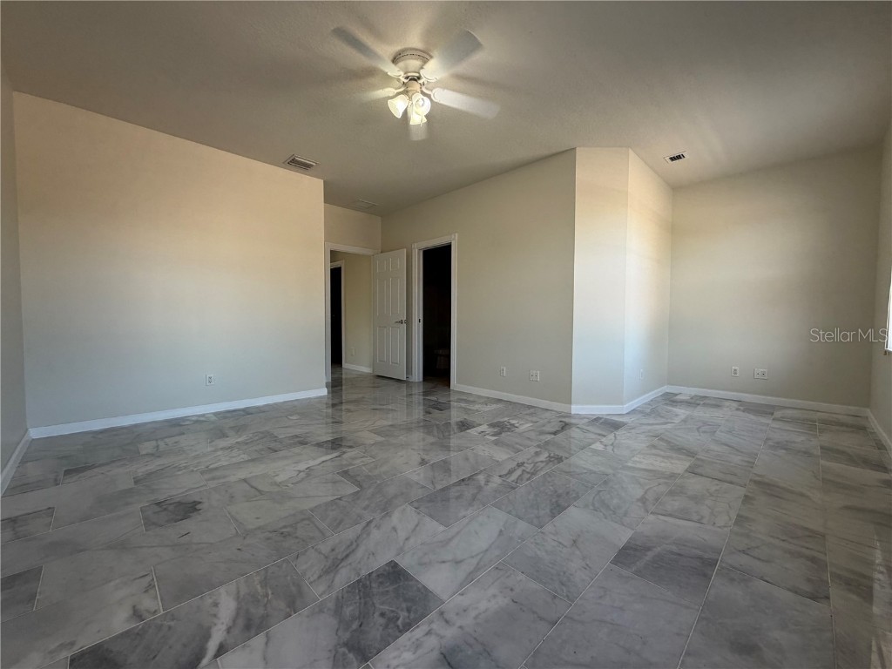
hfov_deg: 102.1
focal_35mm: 14
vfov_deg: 85.7
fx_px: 361
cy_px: 334
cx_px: 446
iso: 160
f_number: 2.2
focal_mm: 2.22
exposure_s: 1/121
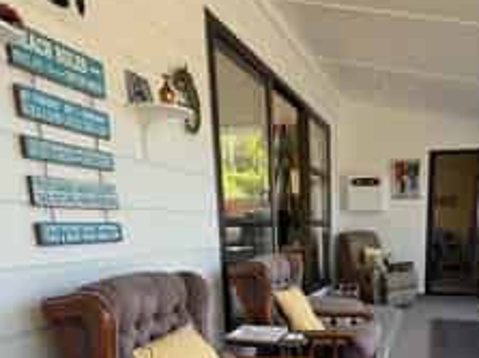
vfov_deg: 42.1
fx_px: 429
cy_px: 314
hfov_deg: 55.8
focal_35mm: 31
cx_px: 353
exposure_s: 1/119
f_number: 2.2
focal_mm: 2.22
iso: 50
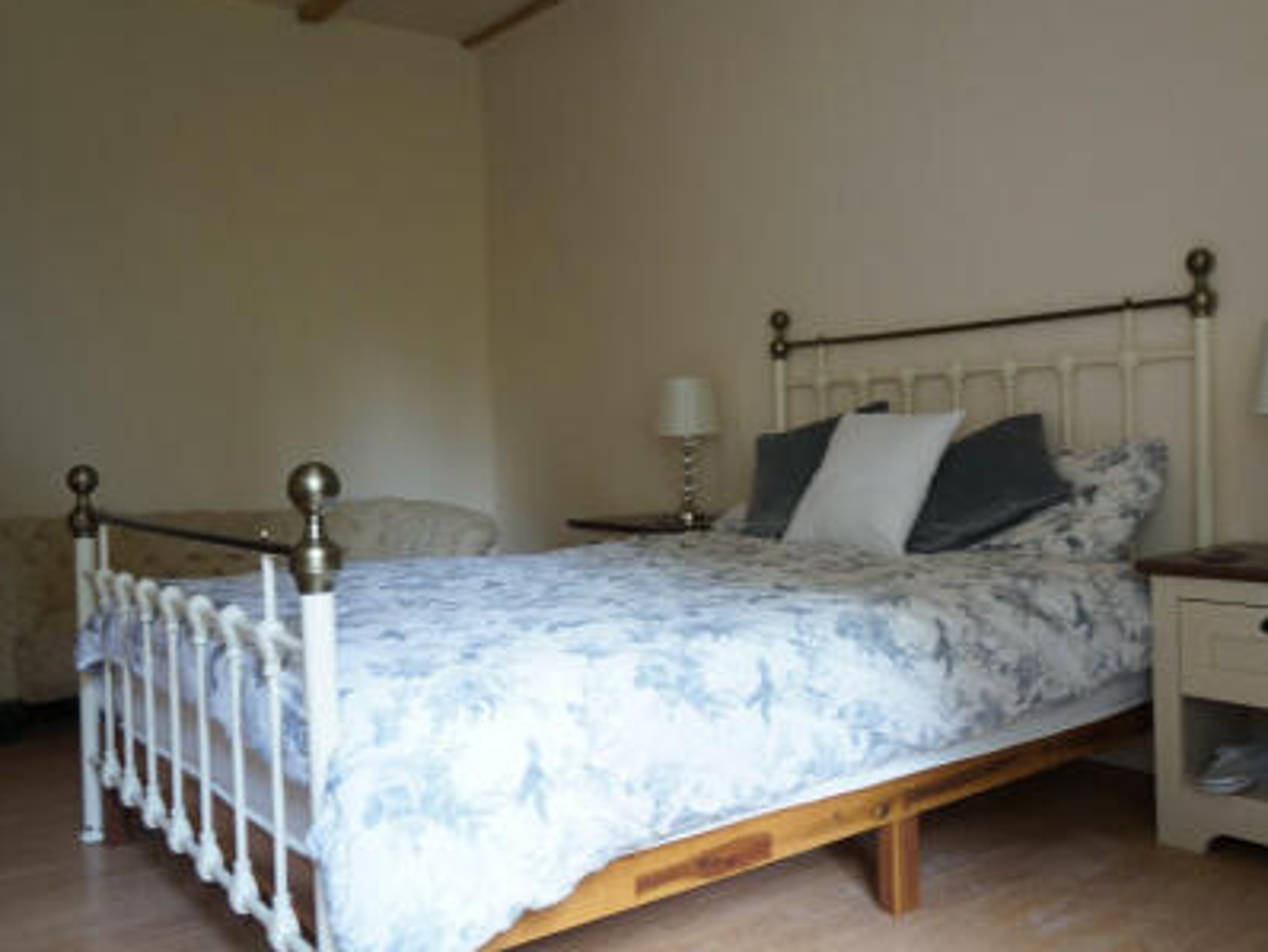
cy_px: 463
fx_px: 1136
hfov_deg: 58.3
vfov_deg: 45.5
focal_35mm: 31
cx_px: 679
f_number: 3.5
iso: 100
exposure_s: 1/4
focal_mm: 18
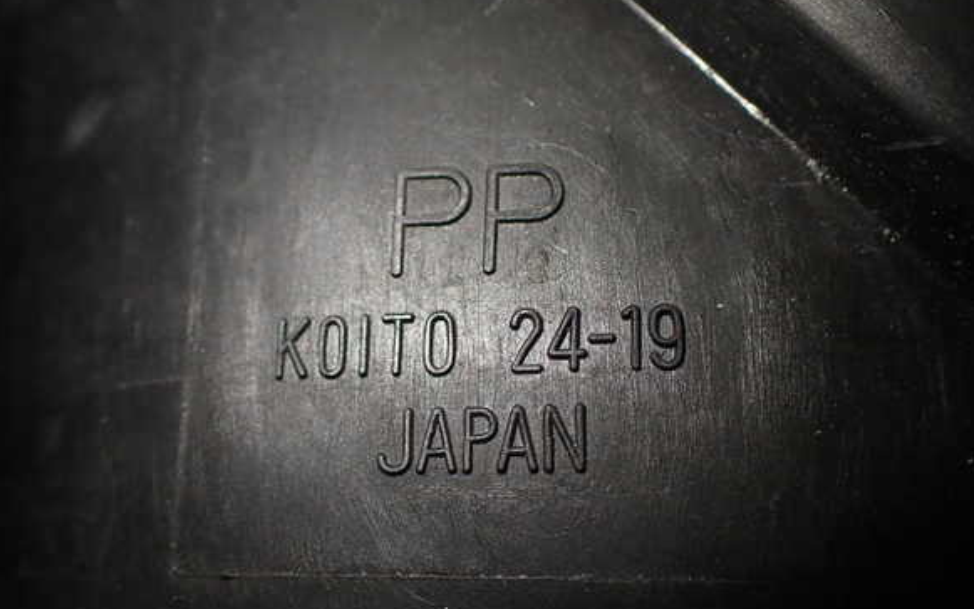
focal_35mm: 35
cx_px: 495
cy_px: 327
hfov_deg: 55.3
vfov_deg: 36.3
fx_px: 929
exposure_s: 1/125
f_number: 2.4
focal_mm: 5.79
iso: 200
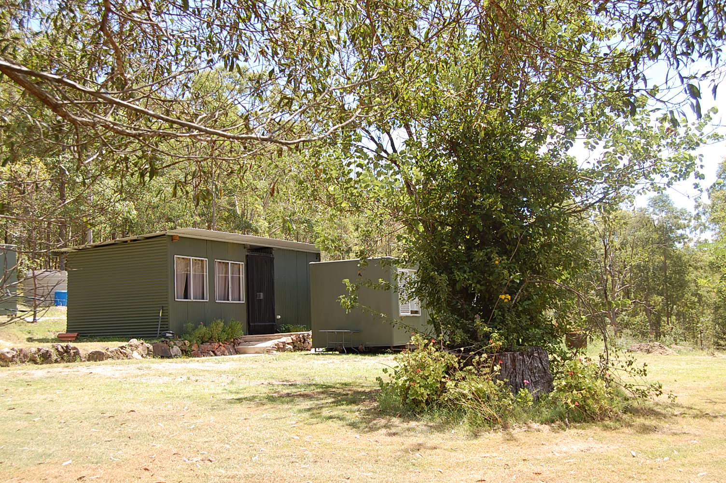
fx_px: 846
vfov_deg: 31.8
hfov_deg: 46.4
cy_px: 242
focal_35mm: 42
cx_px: 363
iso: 200
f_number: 6.3
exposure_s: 1/160
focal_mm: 28
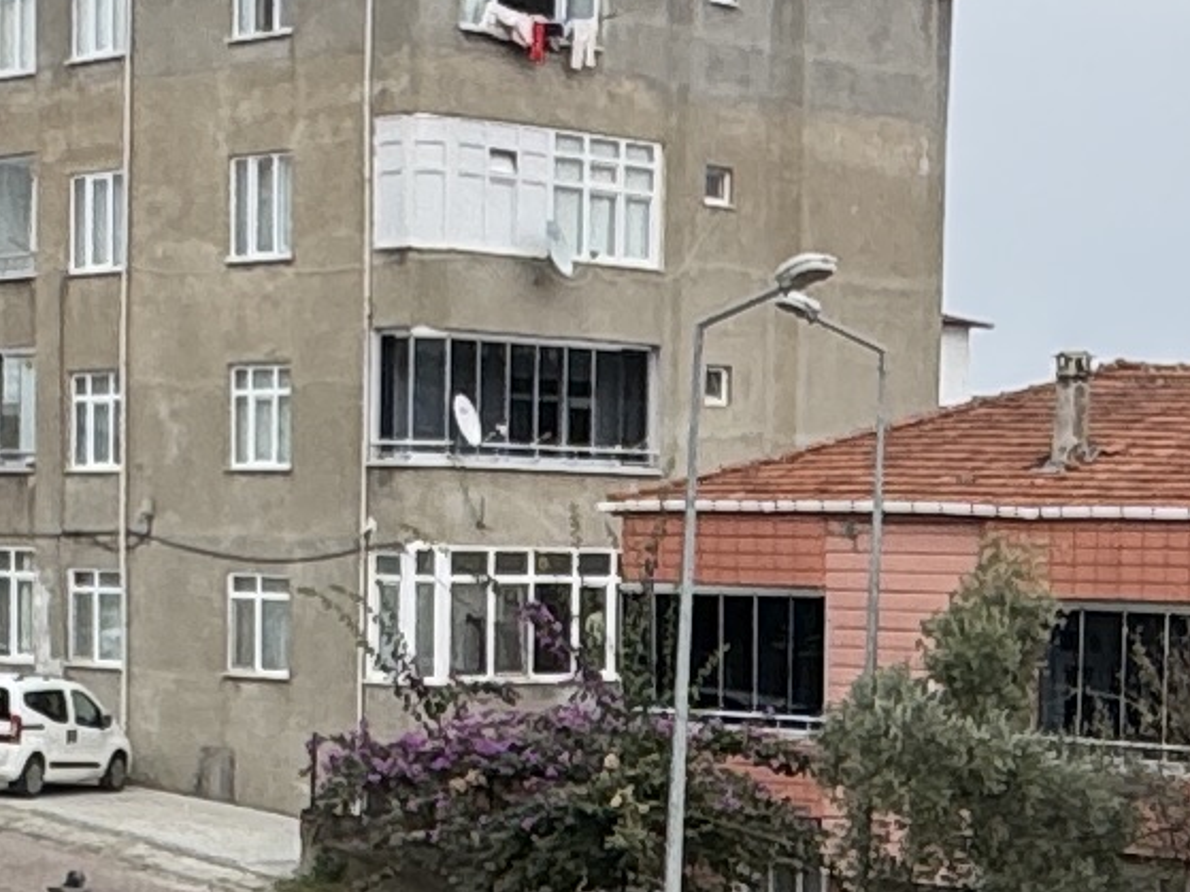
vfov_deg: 14.4
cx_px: 775
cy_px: 858
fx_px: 3471
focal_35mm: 101
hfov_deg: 19.4
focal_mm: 2.22
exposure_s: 1/381
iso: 40
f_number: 2.2
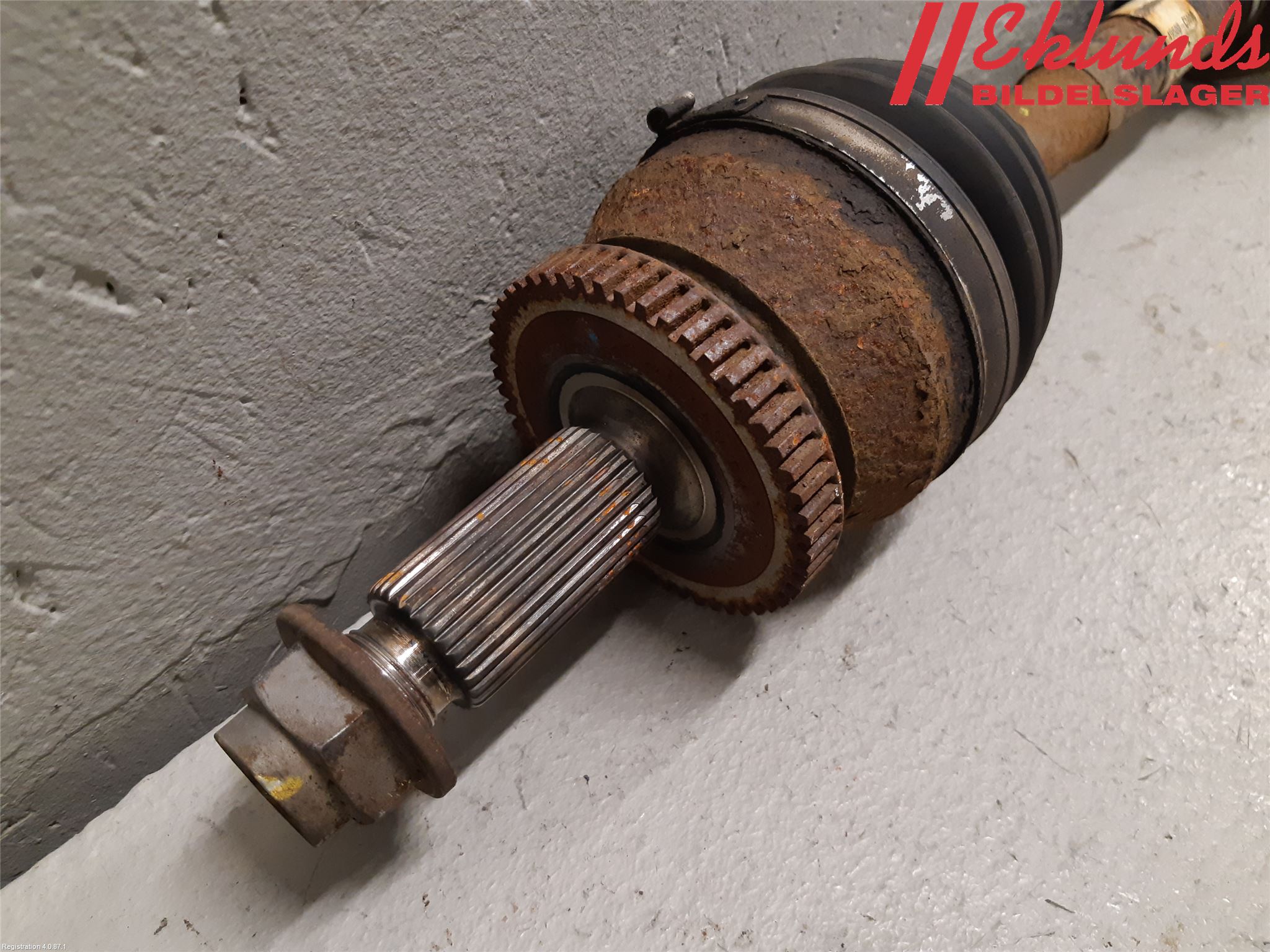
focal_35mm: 26
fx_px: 954
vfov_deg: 53.1
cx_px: 635
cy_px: 476
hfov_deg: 67.3
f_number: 1.7
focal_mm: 3.93
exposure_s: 1/50
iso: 200
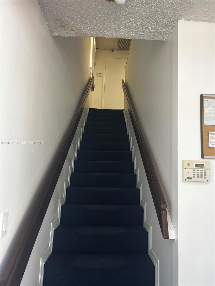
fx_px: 215
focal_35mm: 26
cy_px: 143
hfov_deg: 53.1
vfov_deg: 67.3
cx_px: 108
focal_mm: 5.1
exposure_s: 1/121
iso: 80
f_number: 1.6
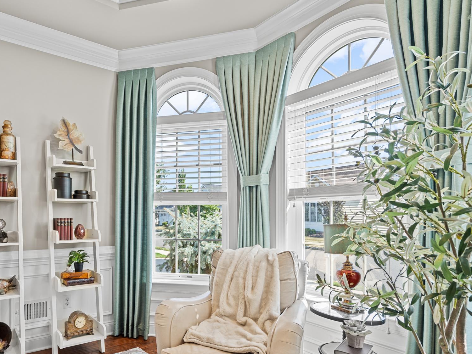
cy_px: 214
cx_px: 162
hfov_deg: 76.8
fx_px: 286
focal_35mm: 21
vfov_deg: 62.8
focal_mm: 16
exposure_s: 1/10
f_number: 8
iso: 400
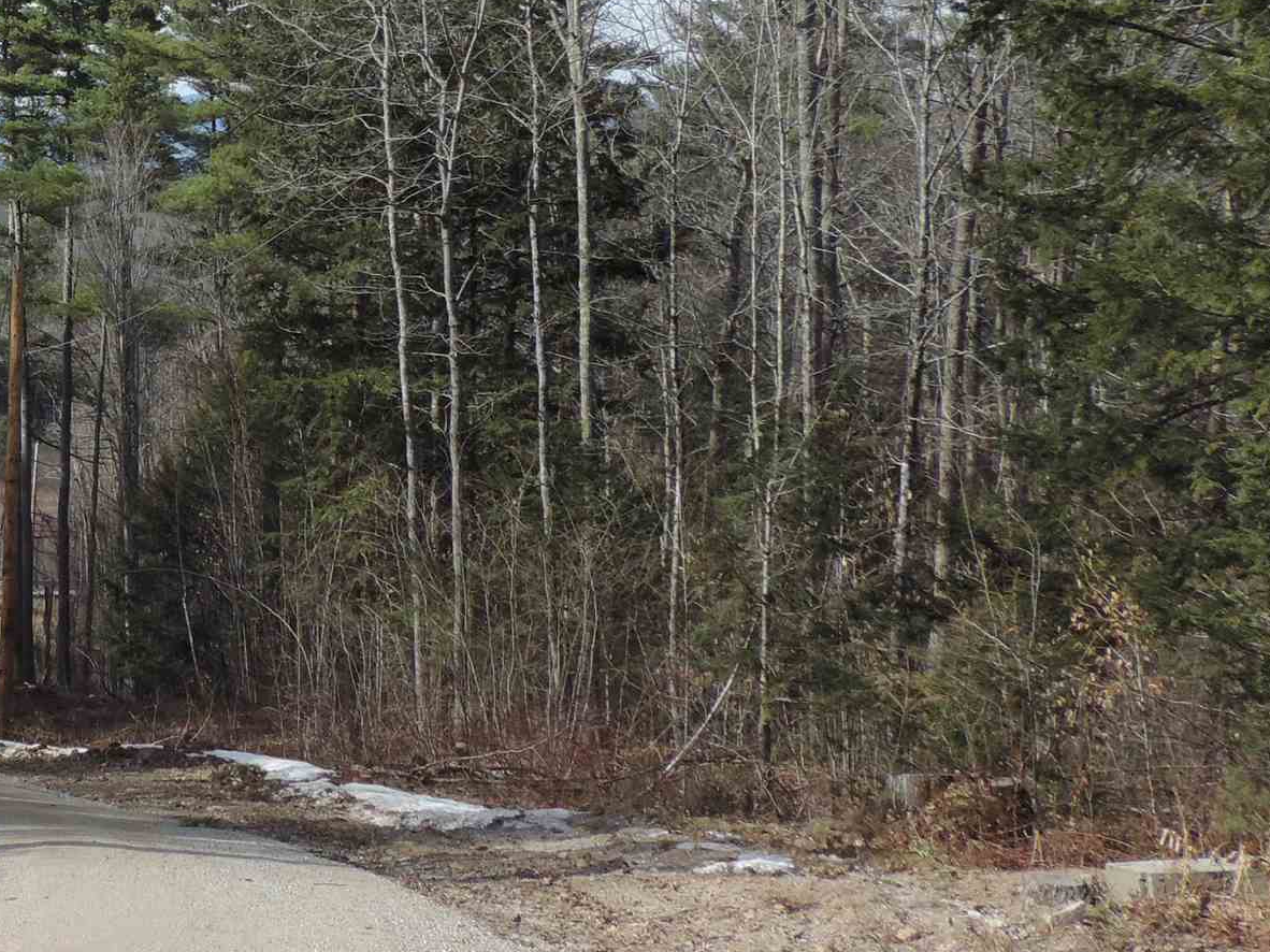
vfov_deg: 16.1
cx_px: -184
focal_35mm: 91
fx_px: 3338
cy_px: 178
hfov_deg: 20.4
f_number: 3.3
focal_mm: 6.2
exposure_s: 1/640
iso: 80
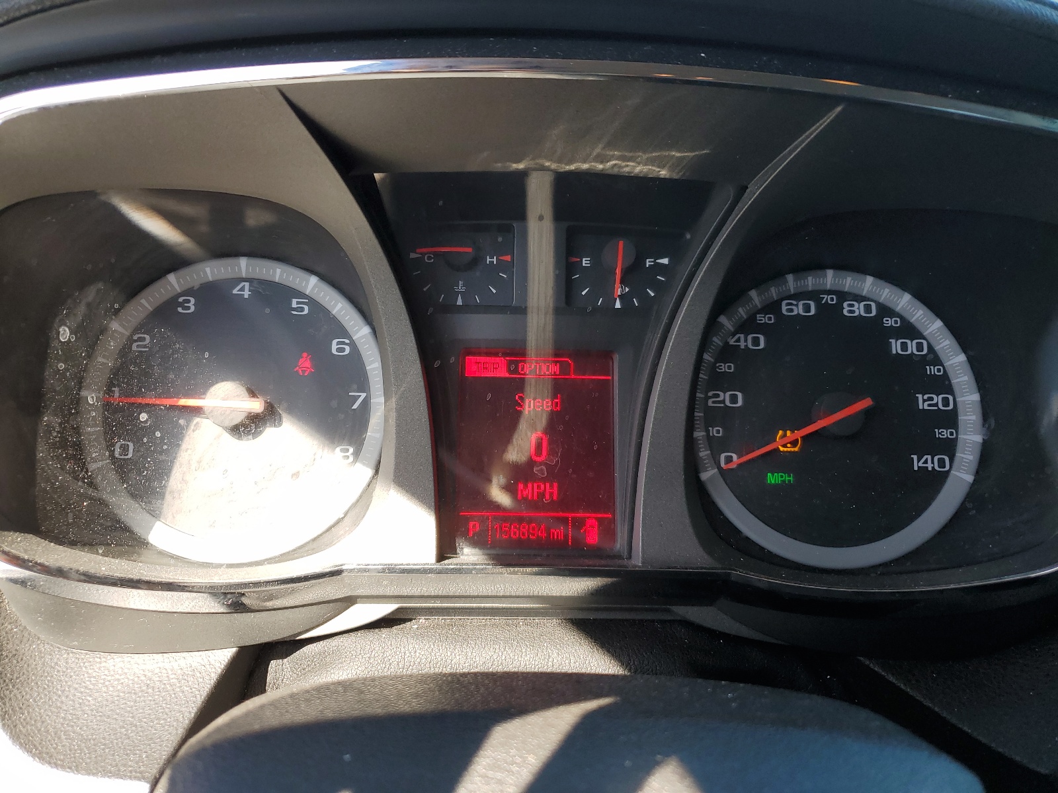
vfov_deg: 53.1
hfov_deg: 67.3
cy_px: 396
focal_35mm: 26
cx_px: 529
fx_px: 795
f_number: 1.5
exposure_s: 1/294
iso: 50
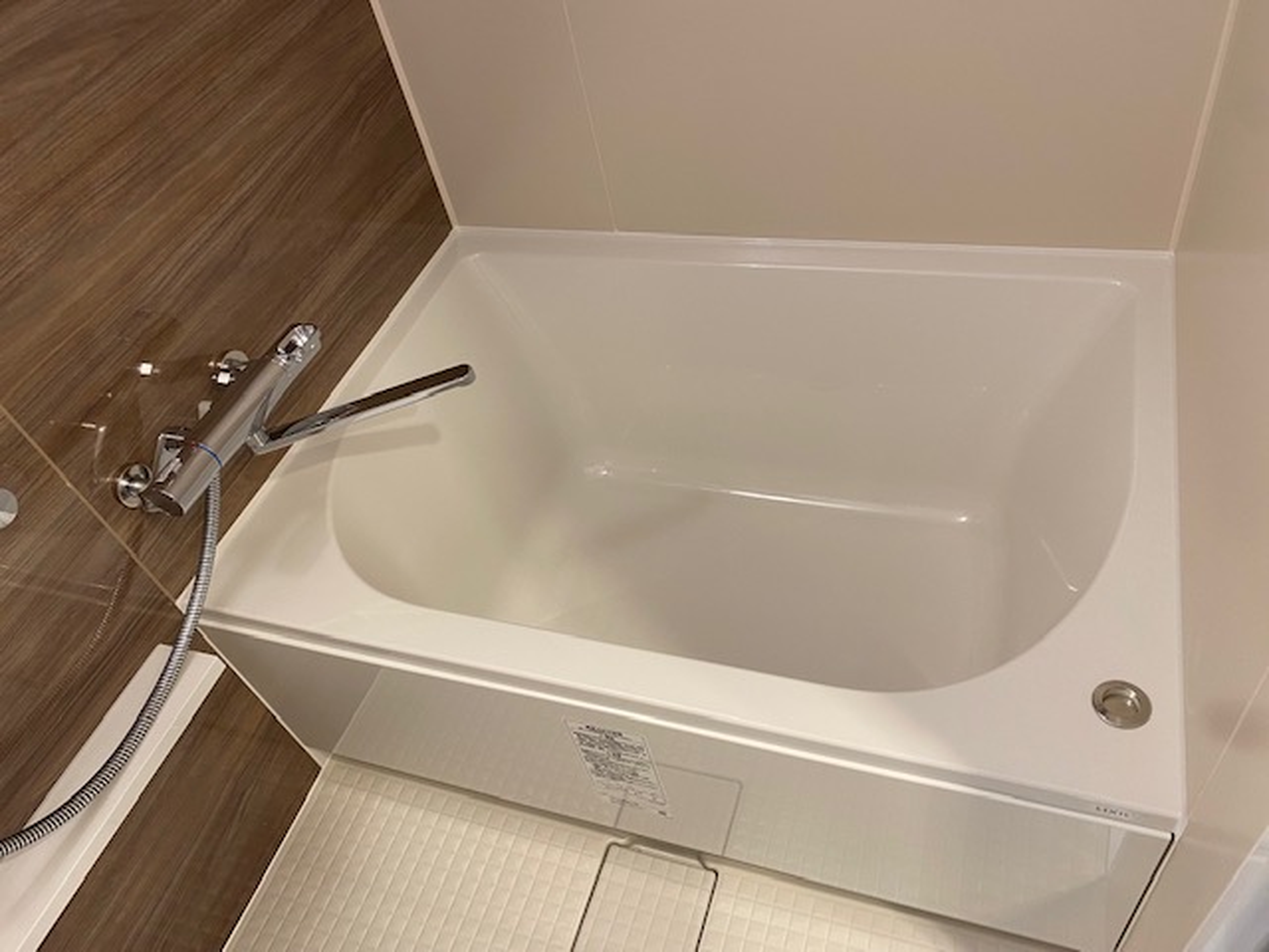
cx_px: 634
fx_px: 953
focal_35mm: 26
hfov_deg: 67.3
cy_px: 476
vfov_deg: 53.1
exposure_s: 1/50
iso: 100
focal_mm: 4.25
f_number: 1.8
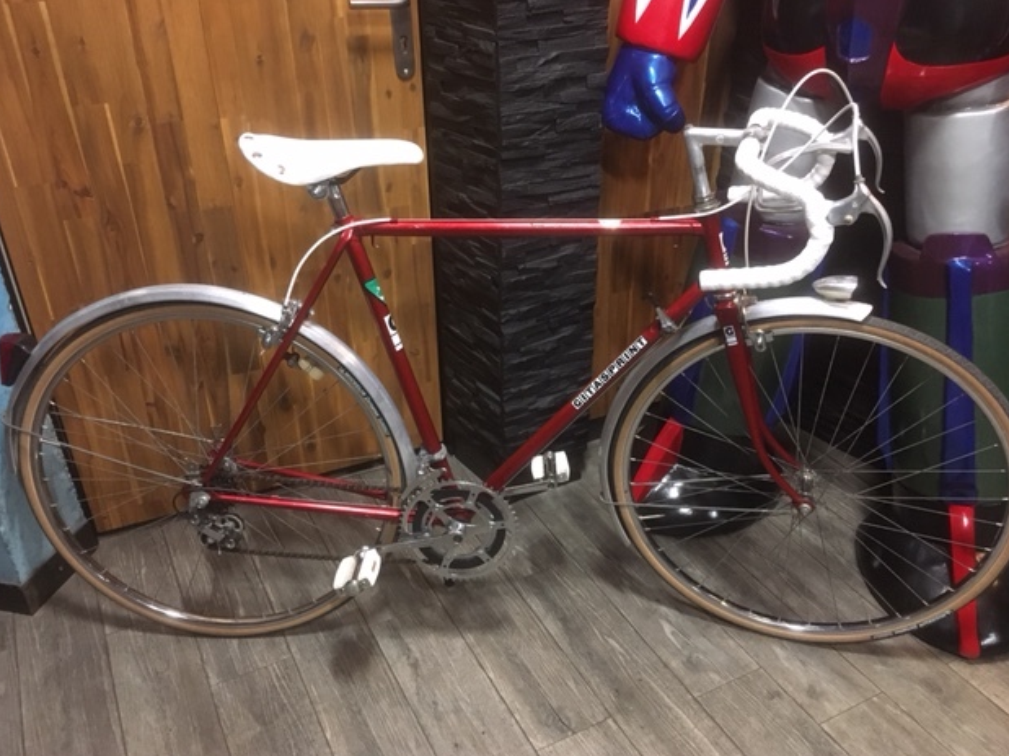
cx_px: 502
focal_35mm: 30
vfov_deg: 46.8
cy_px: 388
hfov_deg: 60.0
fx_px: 874
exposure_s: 1/17
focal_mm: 4.15
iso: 320
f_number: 2.2
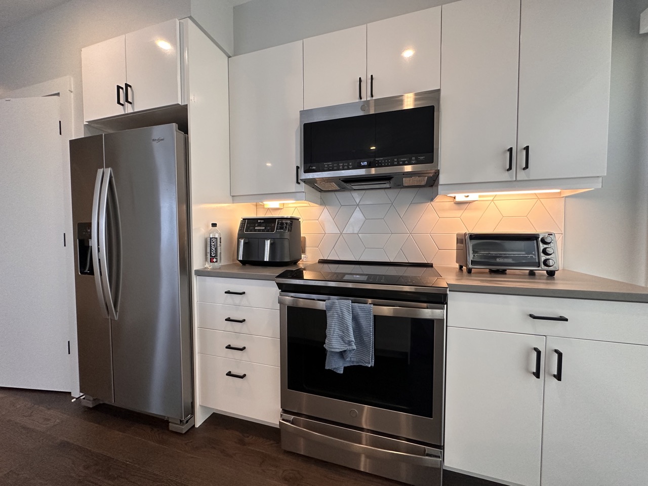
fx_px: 262
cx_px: 324
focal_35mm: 14
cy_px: 243
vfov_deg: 85.7
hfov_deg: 102.1
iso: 250
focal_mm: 2.22
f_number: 2.2
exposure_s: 1/120
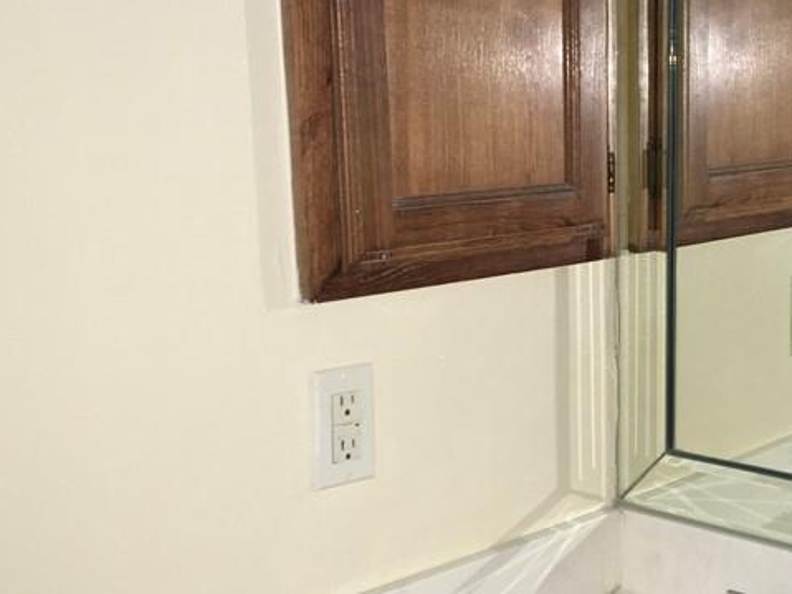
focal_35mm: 62
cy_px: 382
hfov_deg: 30.2
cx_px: 670
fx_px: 1418
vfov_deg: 23.6
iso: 50
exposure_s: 1/16
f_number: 2.2
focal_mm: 4.15
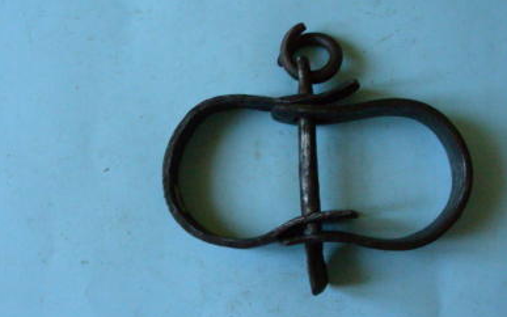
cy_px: 192
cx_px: 303
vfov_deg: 24.8
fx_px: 719
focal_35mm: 52
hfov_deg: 38.7
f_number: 3.5
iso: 400
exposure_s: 1/64.8
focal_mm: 6.3
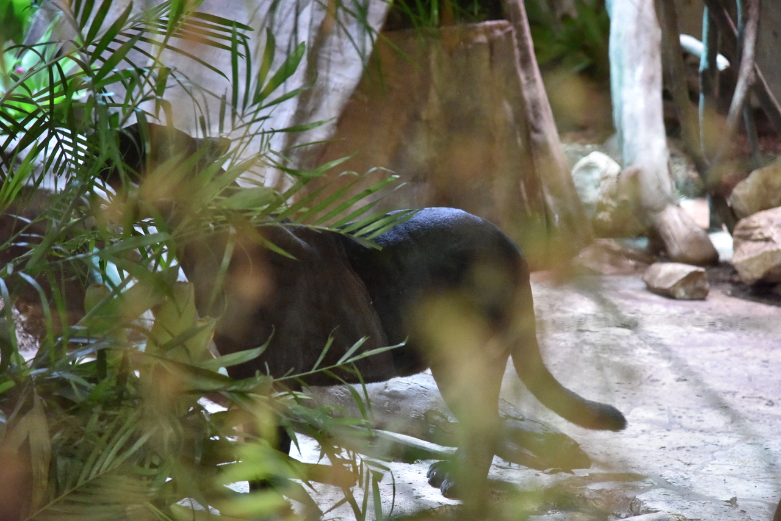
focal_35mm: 120
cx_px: 390
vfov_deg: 11.4
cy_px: 260
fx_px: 2604
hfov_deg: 17.1
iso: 12800
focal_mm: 120
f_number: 4
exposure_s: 1/250
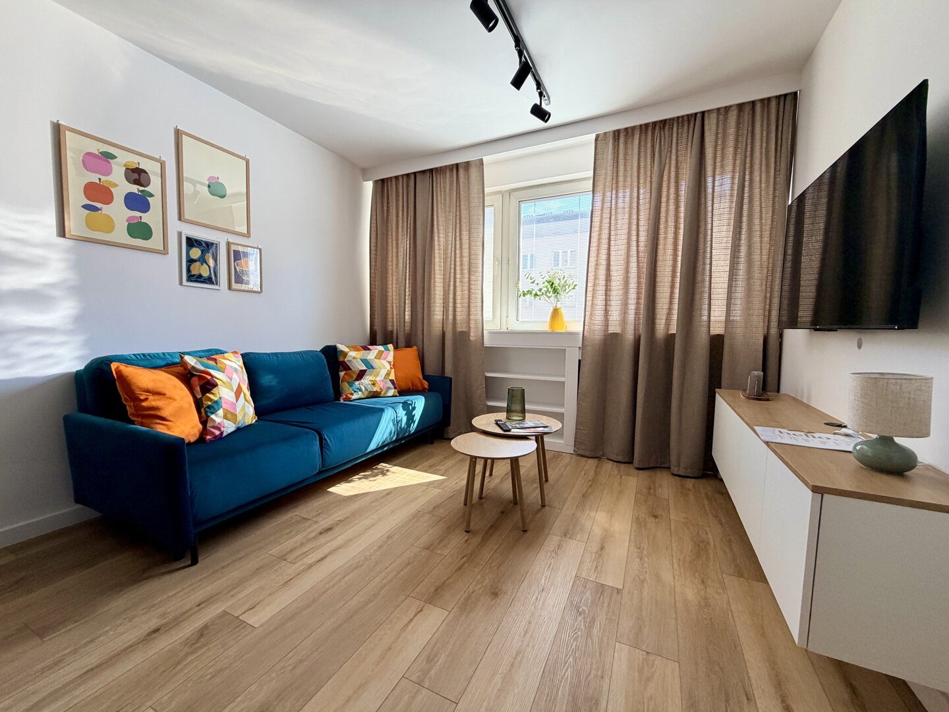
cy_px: 356
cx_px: 474
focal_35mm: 14
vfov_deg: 85.7
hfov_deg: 102.1
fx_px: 384
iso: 100
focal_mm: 2.22
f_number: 2.2
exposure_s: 1/121
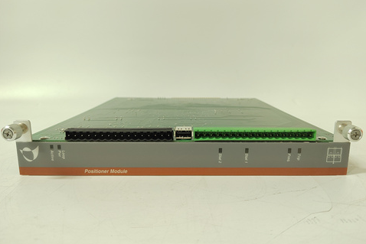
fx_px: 254
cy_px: 111
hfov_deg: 71.5
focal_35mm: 25
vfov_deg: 51.2
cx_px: 188
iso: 1484
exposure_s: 1/50
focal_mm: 5.52
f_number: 1.9
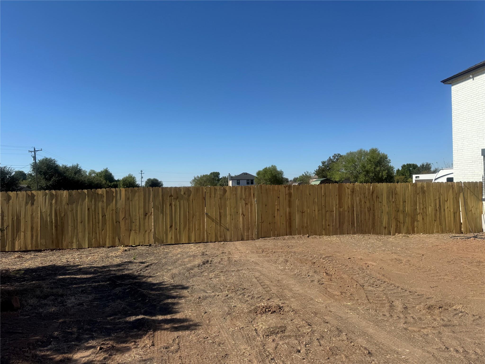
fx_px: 336
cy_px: 182
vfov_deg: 56.8
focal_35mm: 24
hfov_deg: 71.6
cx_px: 242
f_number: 1.78
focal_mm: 6.76
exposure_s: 1/5814
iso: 80
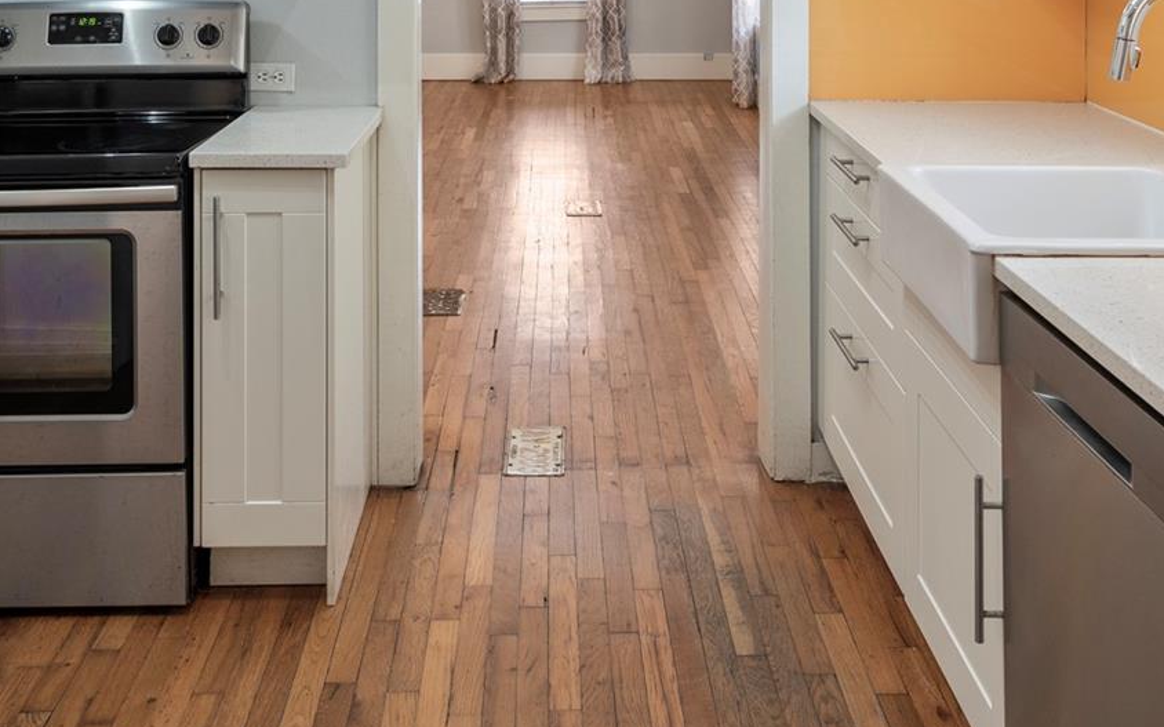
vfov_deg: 25.1
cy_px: -112
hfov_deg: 42.6
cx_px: 549
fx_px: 1491
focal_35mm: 47
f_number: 8
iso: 400
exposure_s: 1/8
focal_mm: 19
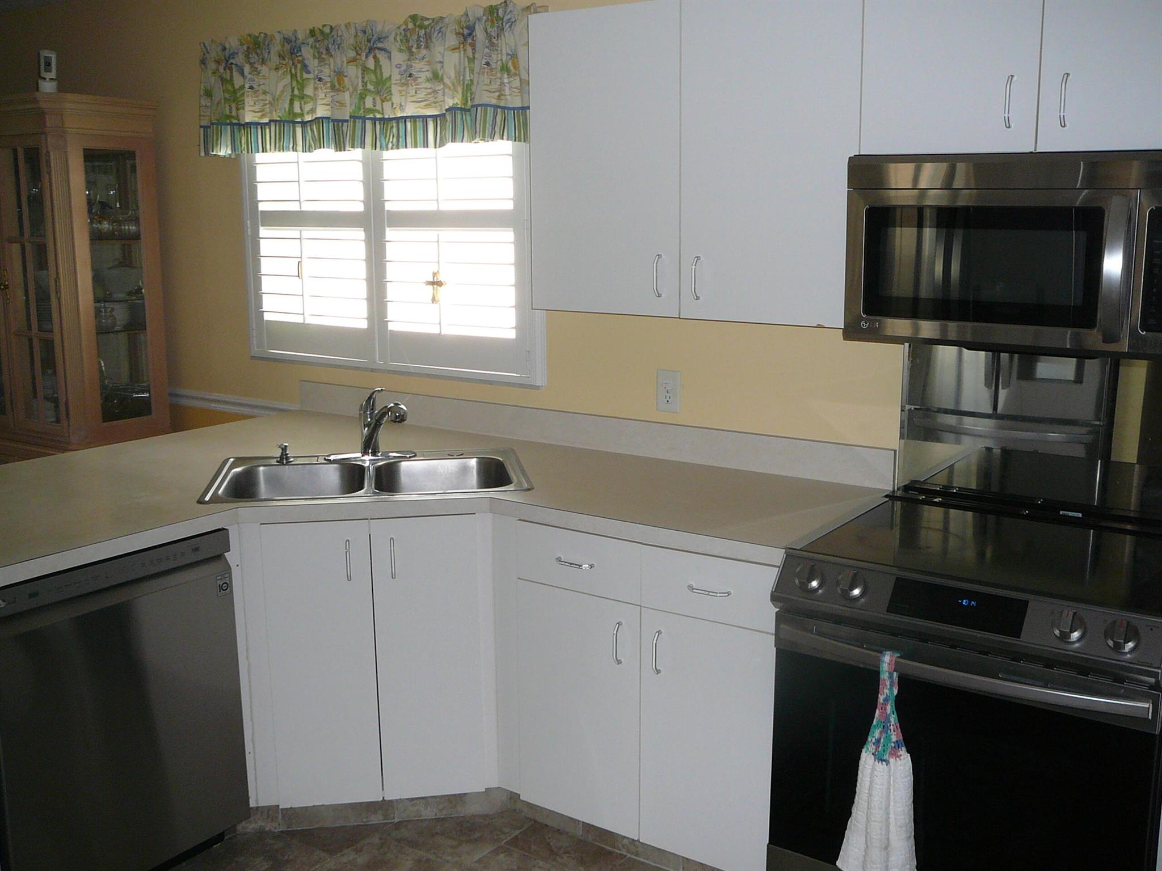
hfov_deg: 52.6
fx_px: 1175
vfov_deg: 40.7
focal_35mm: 35
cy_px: 436
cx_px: 581
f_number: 2.8
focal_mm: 5.2
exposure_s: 1/30
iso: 125
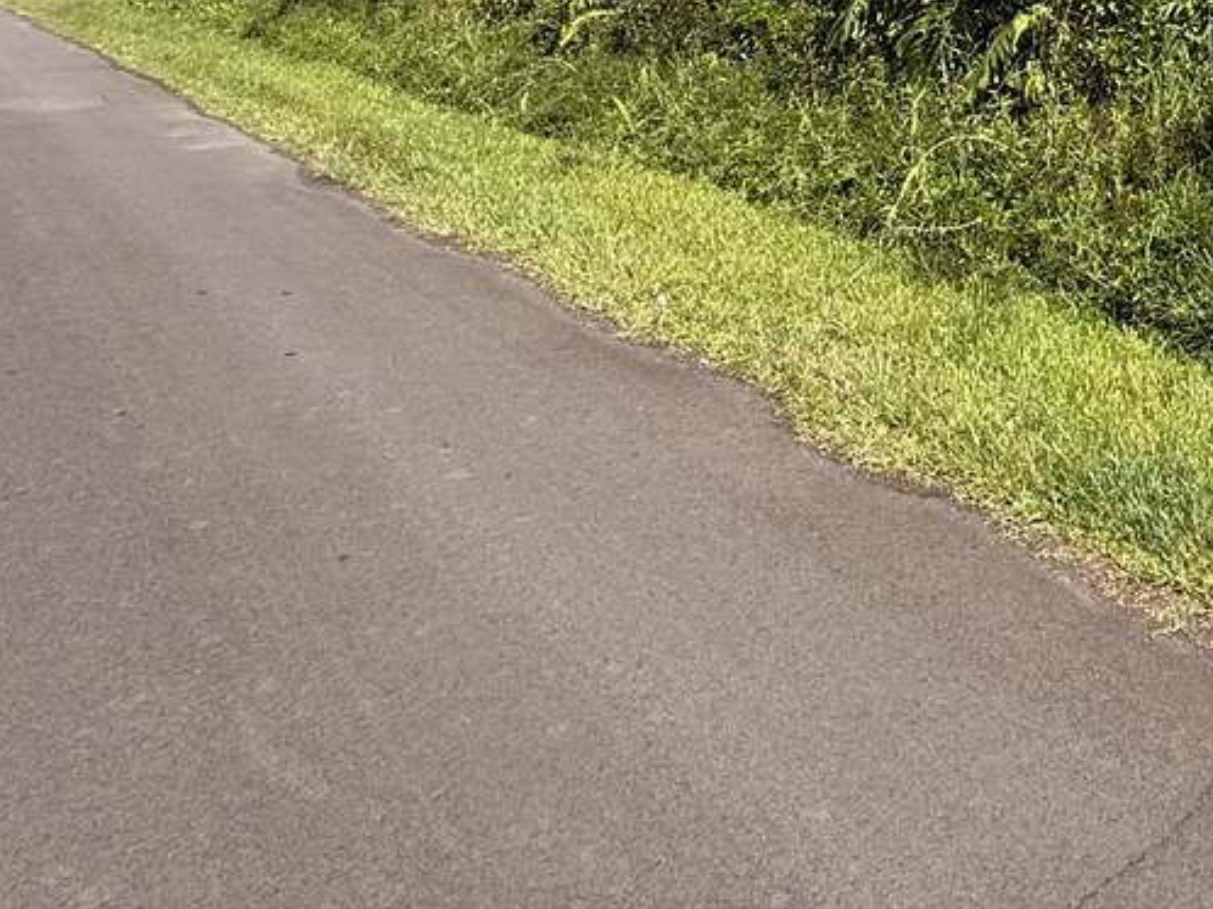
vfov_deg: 31.3
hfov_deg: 42.4
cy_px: -256
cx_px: 1279
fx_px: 1261
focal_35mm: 36
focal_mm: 2.22
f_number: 2.2
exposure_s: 1/1497
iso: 50
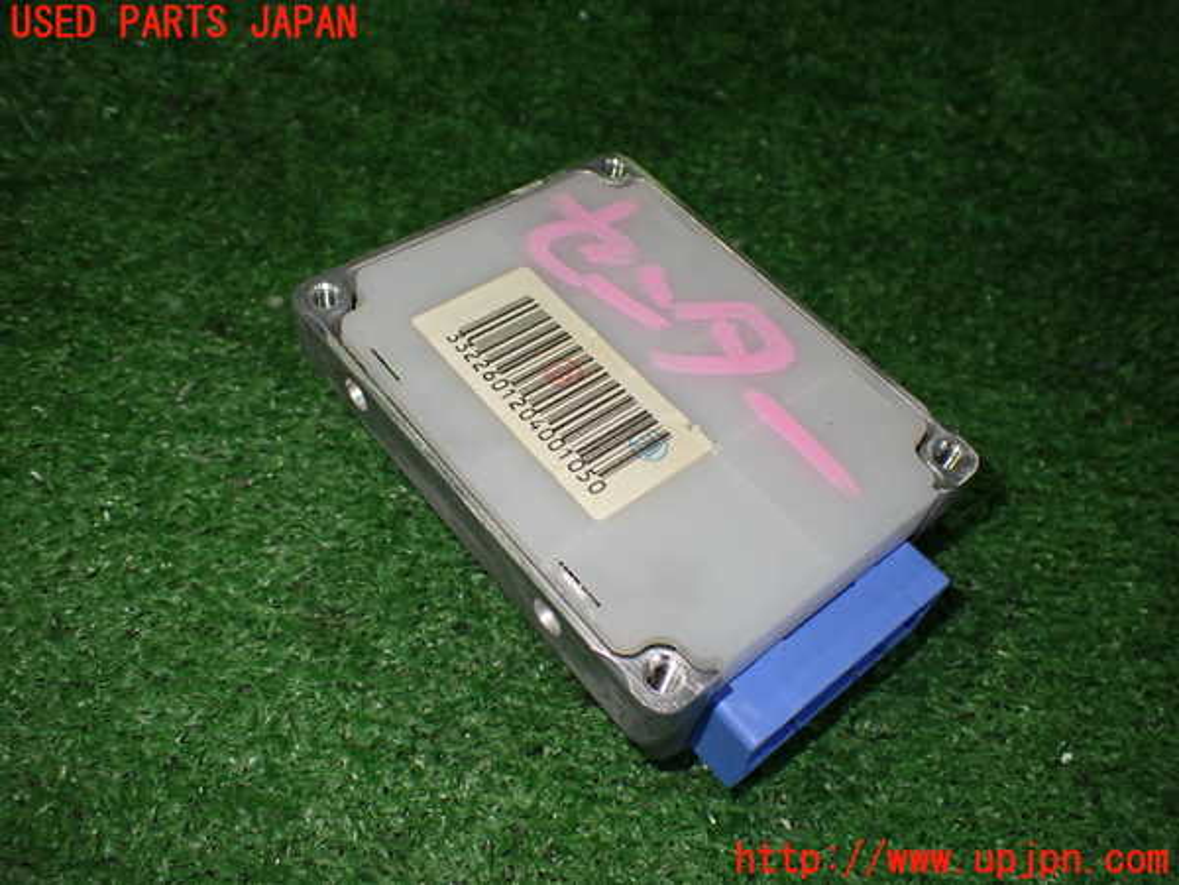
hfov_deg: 60.0
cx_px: 590
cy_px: 442
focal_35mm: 30
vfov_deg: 46.8
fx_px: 1022
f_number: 2.3
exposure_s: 1/125
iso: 500
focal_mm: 5.4
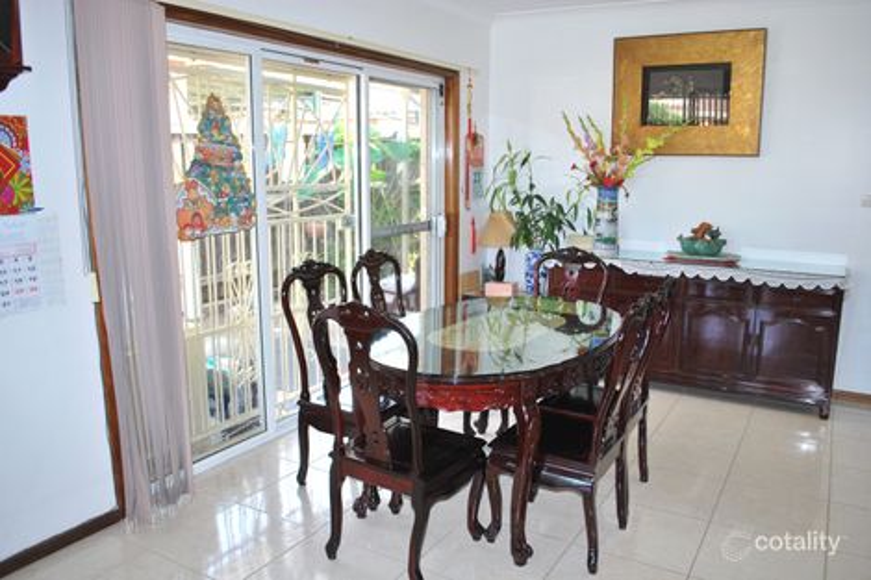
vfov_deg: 47.9
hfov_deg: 67.4
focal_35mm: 27
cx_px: 436
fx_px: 653
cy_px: 290
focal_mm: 18
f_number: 3.5
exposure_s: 1/60
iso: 200
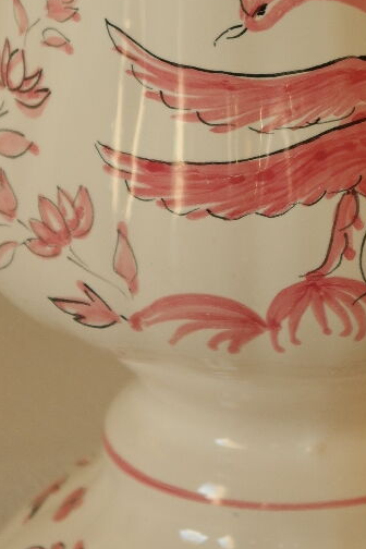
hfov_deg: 5.2
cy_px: -34
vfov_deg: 7.8
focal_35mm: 264
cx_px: 274
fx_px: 4026
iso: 200
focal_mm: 50
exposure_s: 1/30
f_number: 6.3
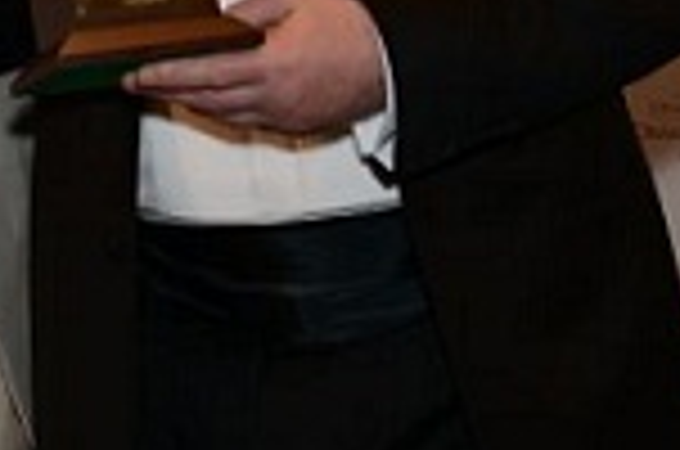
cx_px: -367
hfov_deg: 13.5
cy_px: -189
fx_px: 2695
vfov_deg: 9.3
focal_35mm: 143
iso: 400
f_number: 4.8
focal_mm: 38
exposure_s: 1/90
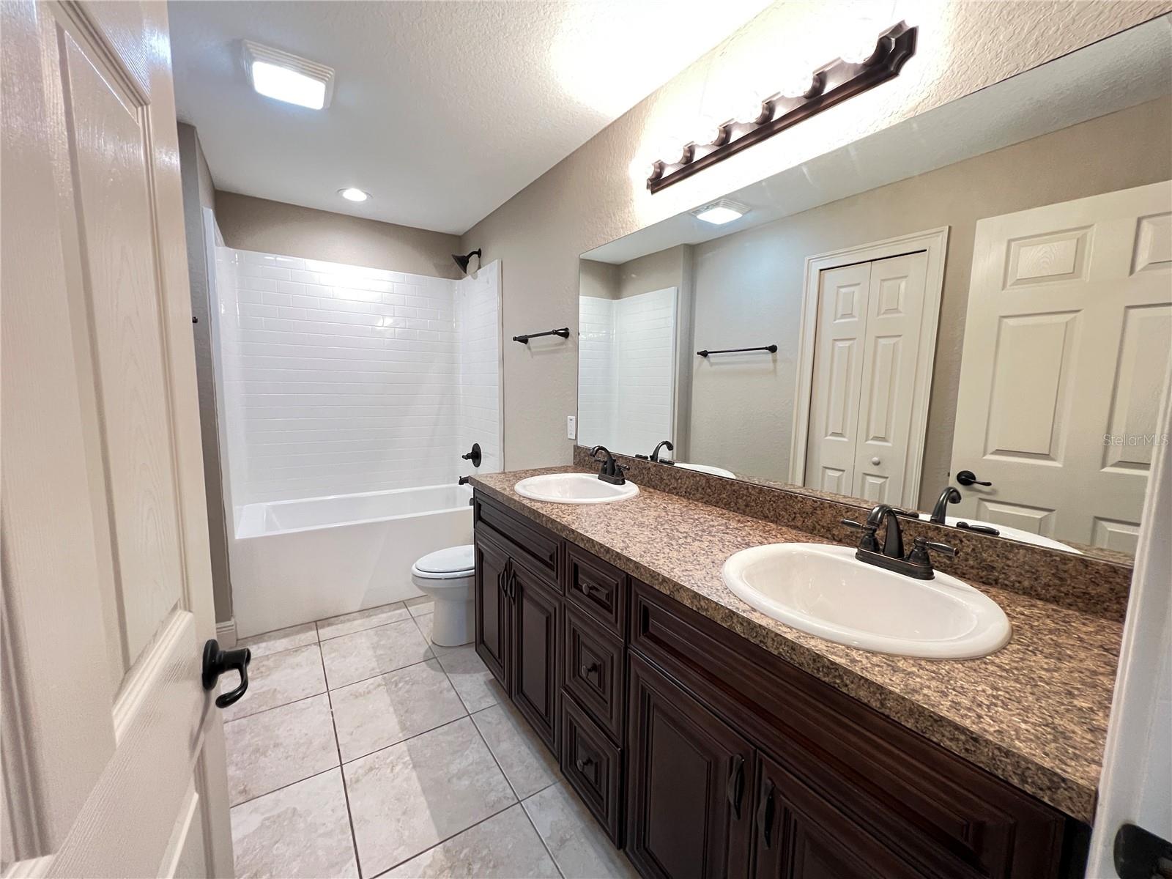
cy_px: 440
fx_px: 440
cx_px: 586
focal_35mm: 13
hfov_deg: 106.2
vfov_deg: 89.9
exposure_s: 1/60
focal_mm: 1.57
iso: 400
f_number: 1.8
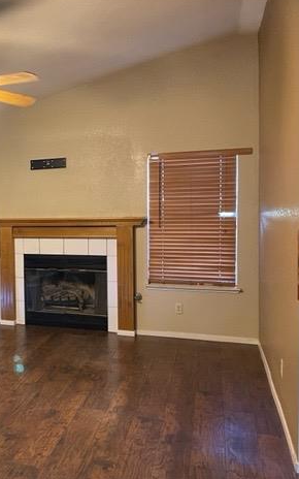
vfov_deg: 51.5
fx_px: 495
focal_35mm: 38
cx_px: -23
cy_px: 233
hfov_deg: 30.4
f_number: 1.6
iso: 400
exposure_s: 1/60
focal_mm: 5.1
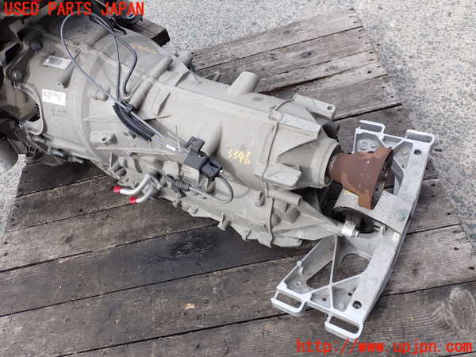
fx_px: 413
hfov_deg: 60.0
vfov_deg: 46.8
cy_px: 178
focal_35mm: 30
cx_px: 238
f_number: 3.2
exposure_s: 1/250
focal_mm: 5.4
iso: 100
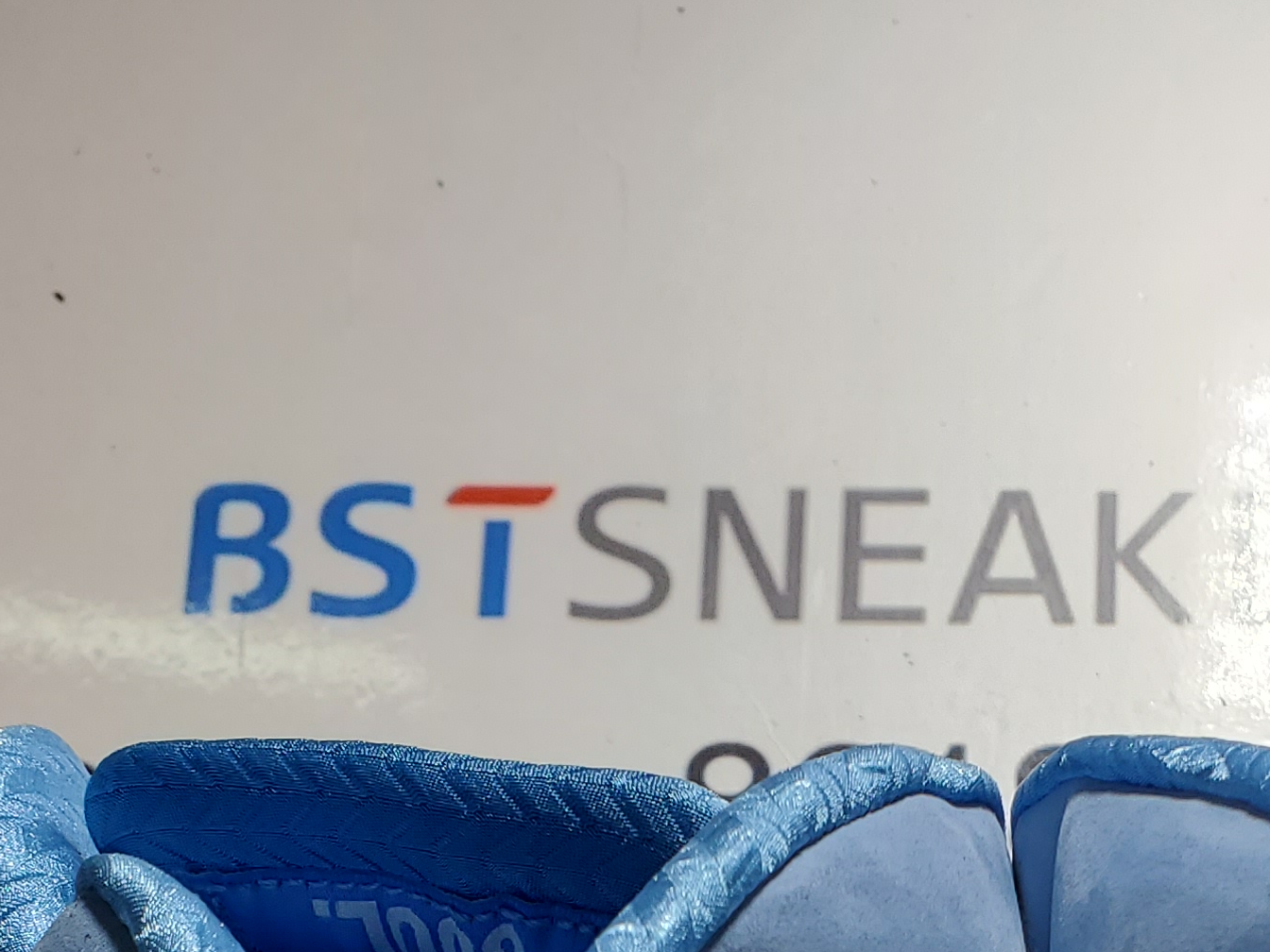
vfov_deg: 17.1
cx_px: 942
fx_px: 2862
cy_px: 1423
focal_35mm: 78
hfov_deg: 24.8
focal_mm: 4.3
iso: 50
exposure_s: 1/337
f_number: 1.5
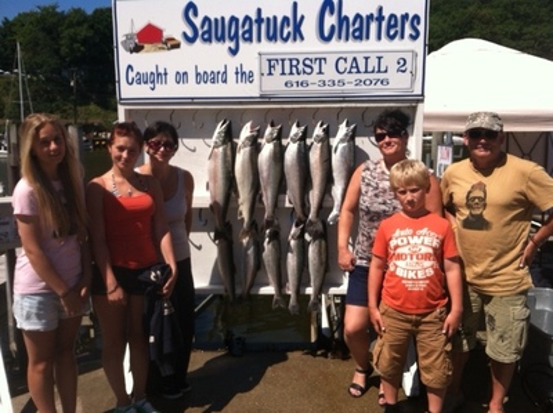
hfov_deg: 52.7
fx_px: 558
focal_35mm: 35
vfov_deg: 40.6
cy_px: 206
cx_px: 276
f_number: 2.8
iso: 80
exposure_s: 1/1429
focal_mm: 3.85
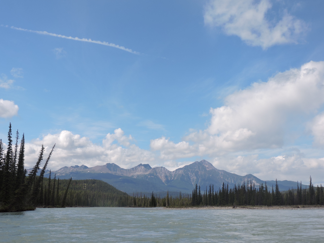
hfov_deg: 39.7
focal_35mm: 48
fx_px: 449
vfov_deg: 30.3
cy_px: 122
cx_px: 164
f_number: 3.5
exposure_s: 1/1250
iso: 100
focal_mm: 8.4
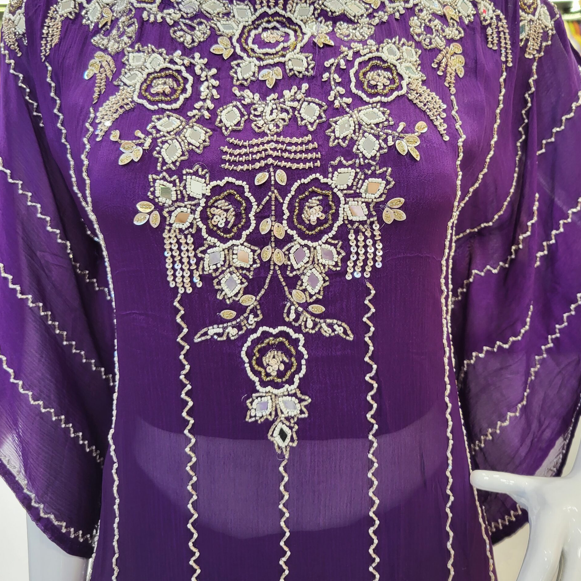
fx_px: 589
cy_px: 195
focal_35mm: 31
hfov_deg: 52.5
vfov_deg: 51.6
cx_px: 292
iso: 125
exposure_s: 1/100
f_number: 1.8
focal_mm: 5.4
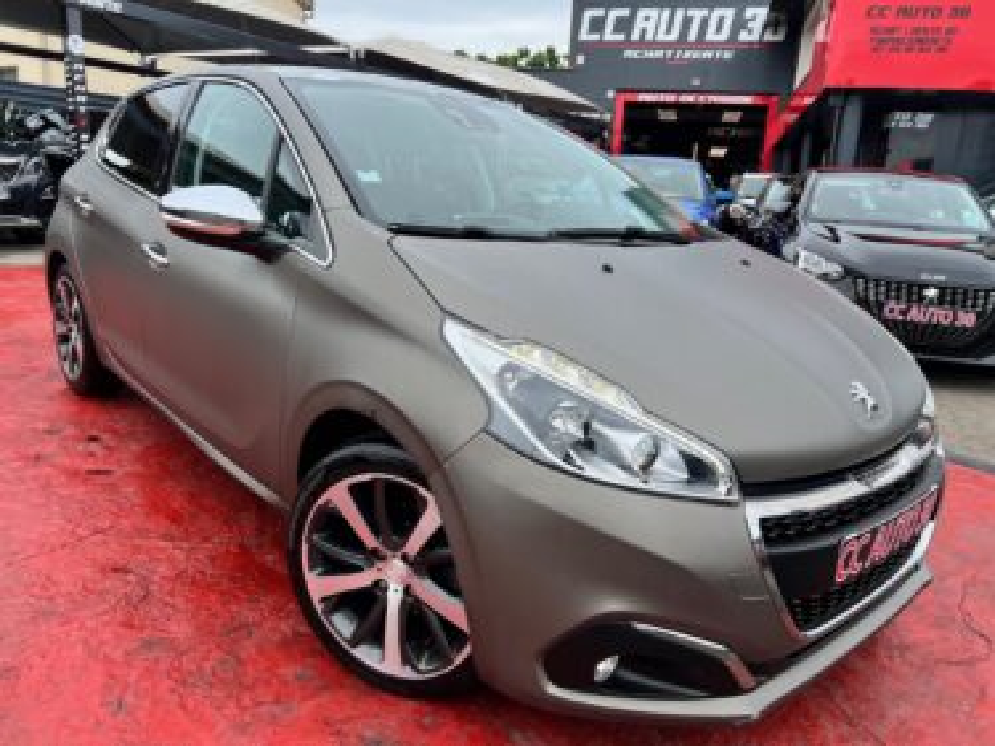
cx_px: 498
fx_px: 747
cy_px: 373
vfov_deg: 53.0
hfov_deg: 67.3
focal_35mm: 26
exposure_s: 1/1645
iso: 50
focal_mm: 5.7
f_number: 1.5
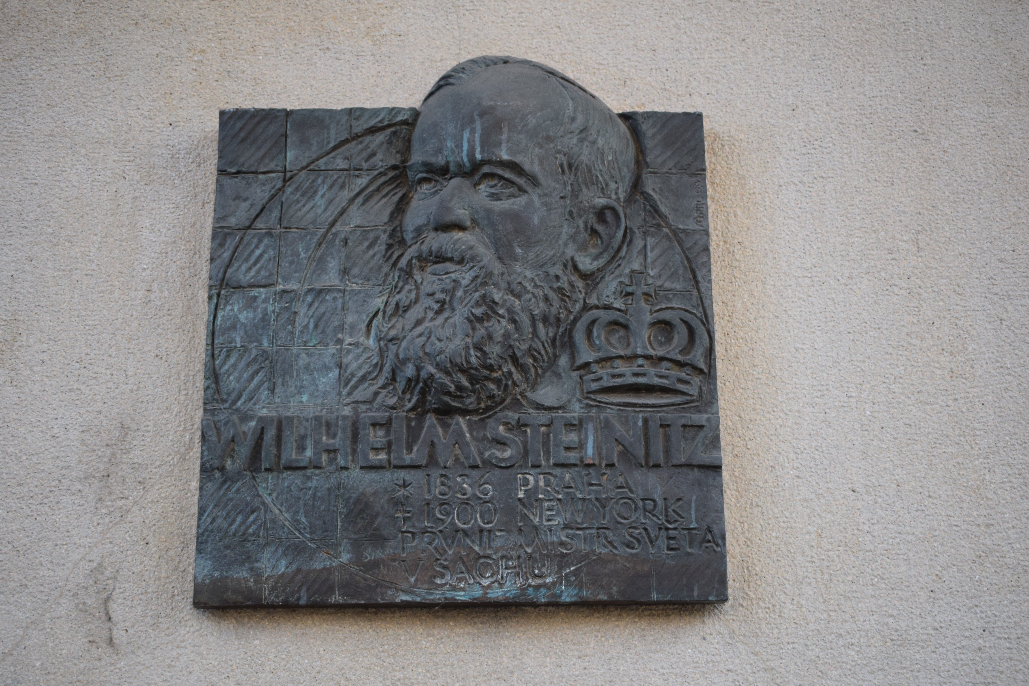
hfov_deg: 37.9
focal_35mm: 52
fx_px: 1501
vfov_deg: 25.8
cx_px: 514
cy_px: 343
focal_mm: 35
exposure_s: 1/80
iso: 400
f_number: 4.5
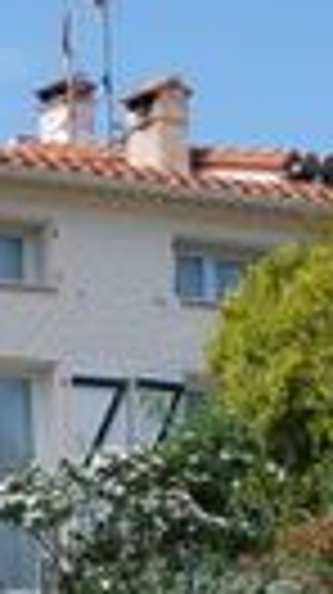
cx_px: -212
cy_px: 574
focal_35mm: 158
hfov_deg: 7.5
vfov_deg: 13.5
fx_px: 2487
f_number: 7.1
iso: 100
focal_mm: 22
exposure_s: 1/200
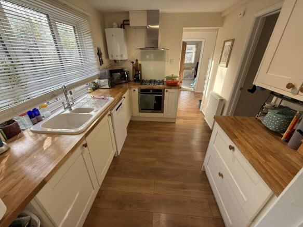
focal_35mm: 14
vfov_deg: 85.7
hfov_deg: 102.1
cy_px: 114
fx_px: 123
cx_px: 152
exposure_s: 1/99
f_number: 2.2
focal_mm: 2.22
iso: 100
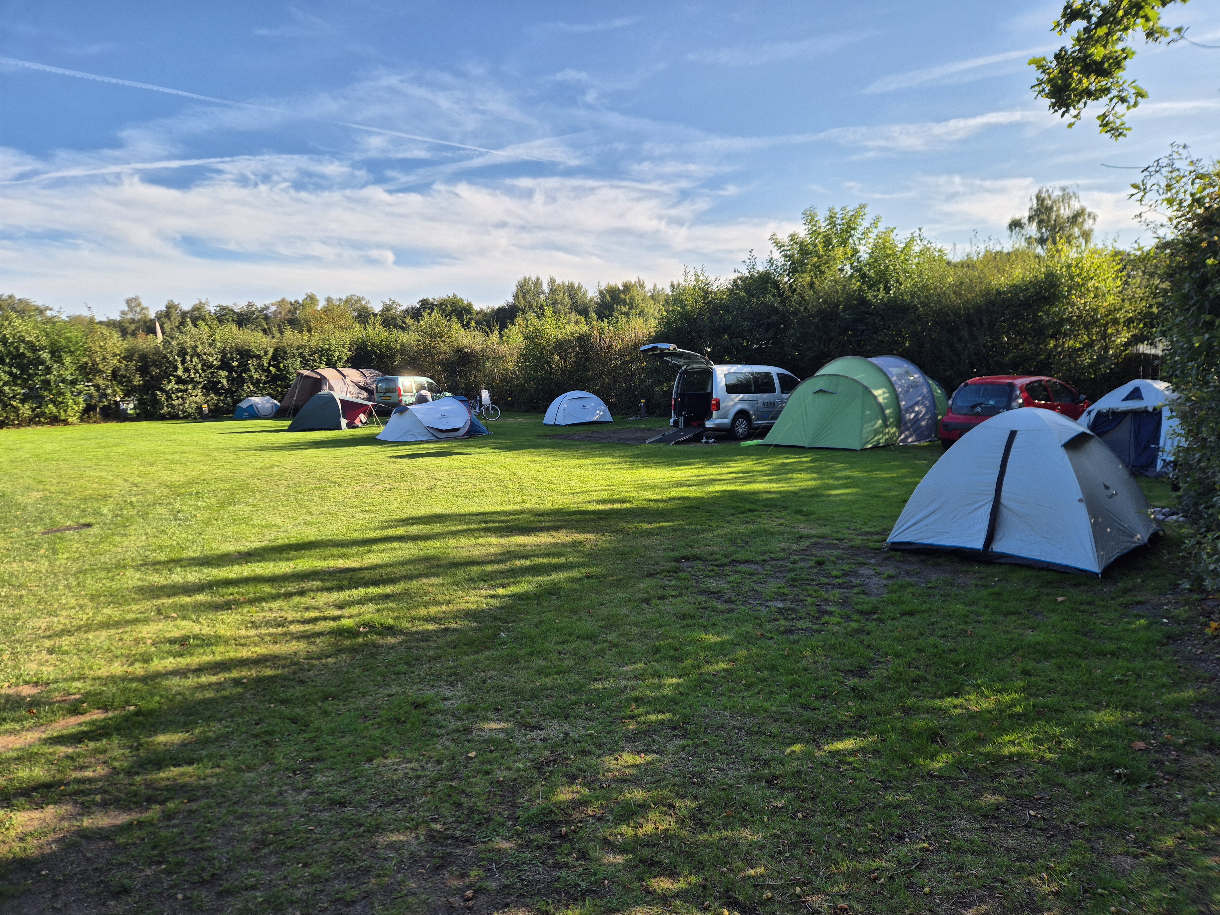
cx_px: 610
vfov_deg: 58.9
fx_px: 811
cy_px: 458
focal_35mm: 23
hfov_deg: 73.9
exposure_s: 1/950
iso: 25
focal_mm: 5.4
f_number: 1.8
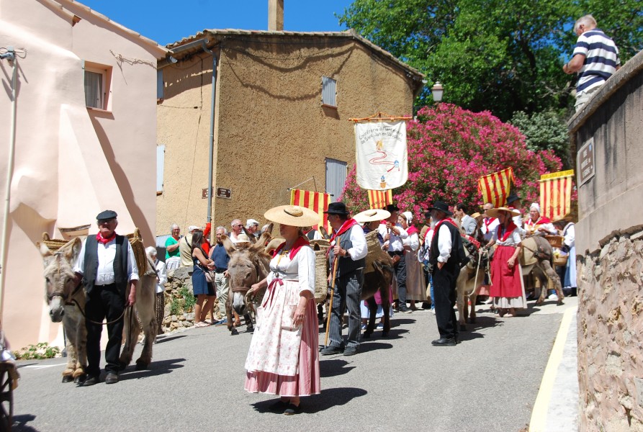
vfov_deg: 25.9
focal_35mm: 52
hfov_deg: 37.8
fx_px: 940
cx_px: 322
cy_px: 216
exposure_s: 1/250
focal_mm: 35
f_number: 8
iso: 100
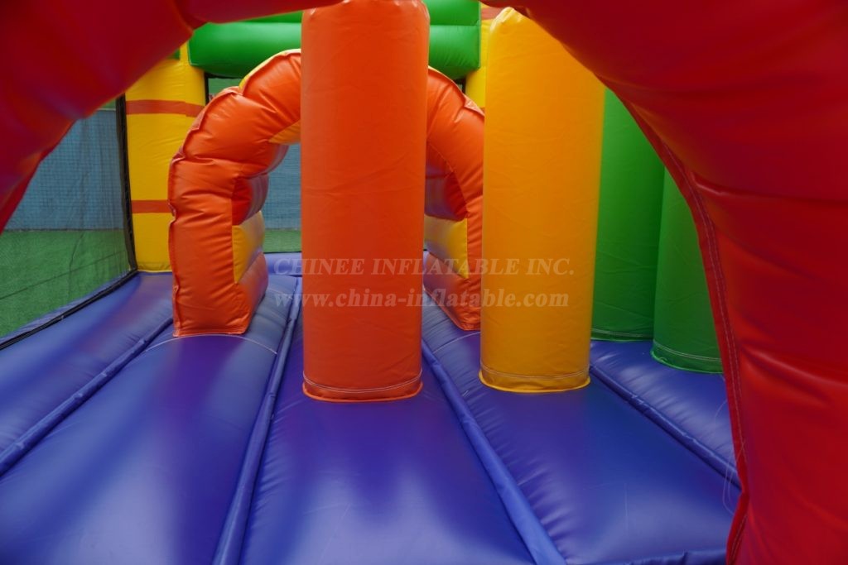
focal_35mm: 24
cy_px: 282
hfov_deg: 73.7
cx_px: 424
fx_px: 565
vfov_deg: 53.1
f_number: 4
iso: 100
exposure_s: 1/160
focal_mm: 16
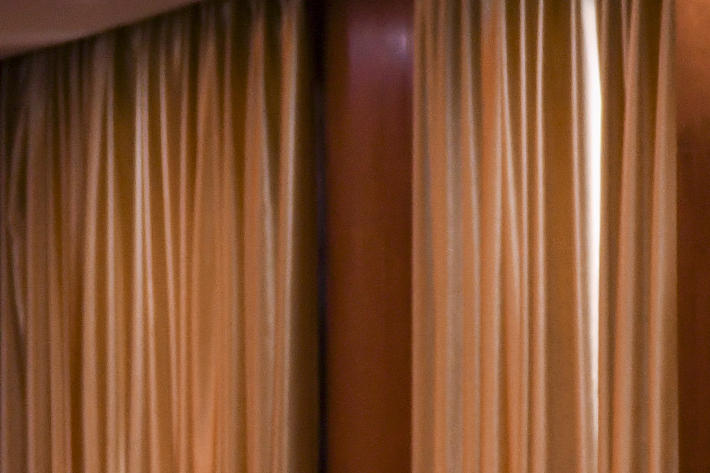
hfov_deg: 4.9
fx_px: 7947
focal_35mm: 403
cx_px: -1117
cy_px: 359
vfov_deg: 3.4
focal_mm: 70
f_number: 5.6
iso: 800
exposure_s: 1/125
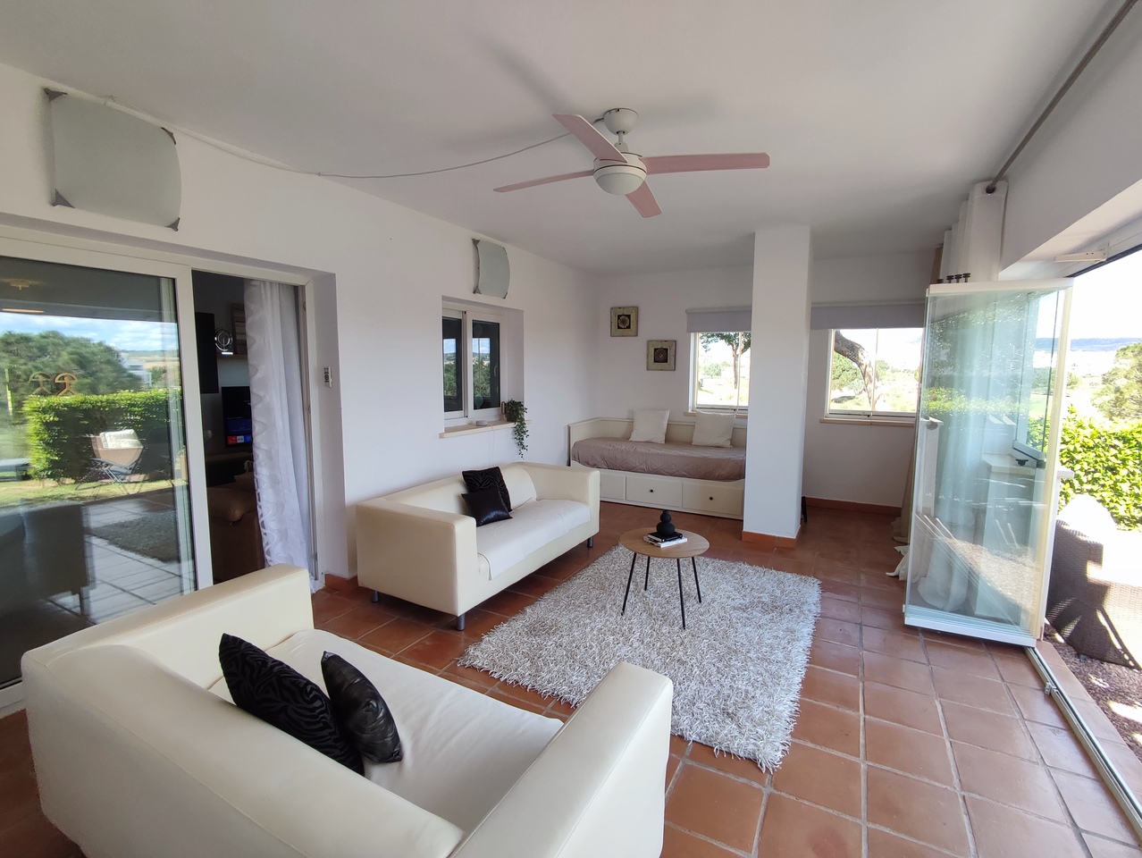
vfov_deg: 78.2
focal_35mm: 16
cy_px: 429
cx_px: 571
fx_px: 528
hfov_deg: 94.5
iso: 50
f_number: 2.2
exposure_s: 1/190
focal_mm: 1.65
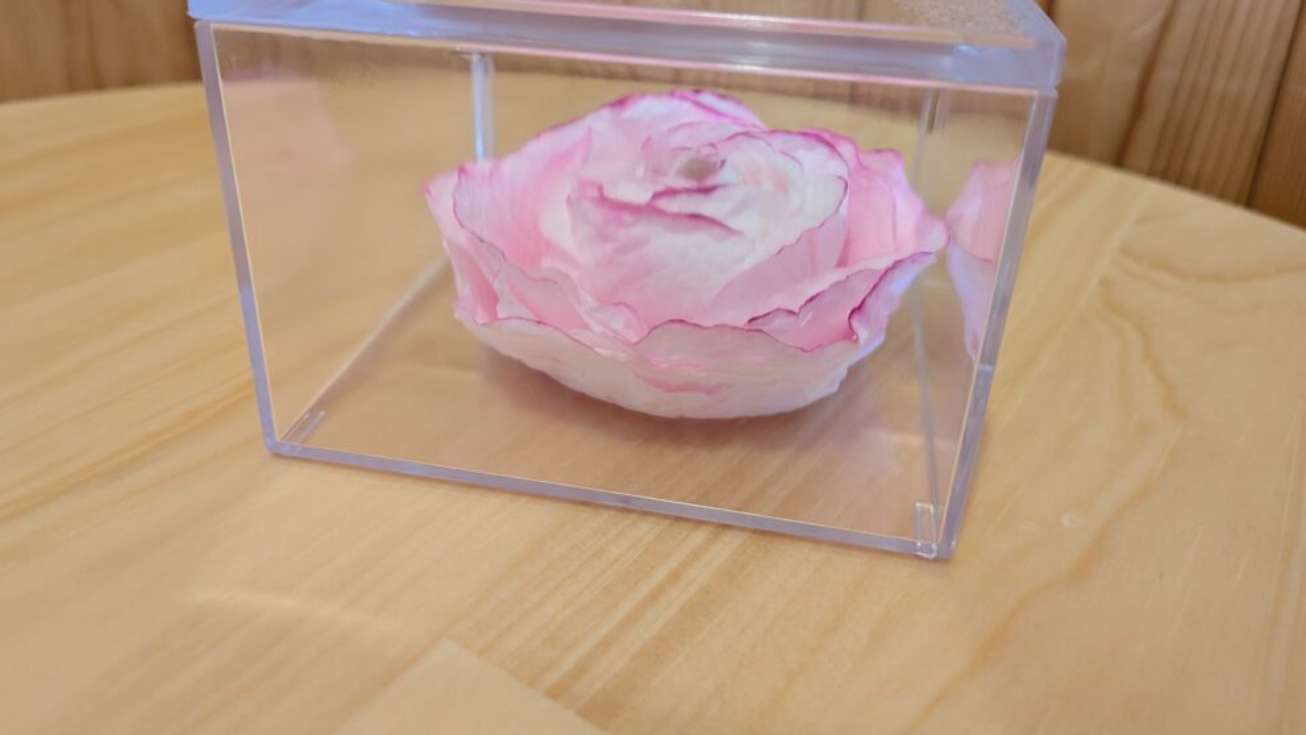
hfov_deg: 69.9
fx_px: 935
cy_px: 254
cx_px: 656
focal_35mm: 27
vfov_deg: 42.4
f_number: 1.7
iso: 186
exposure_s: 1/33.3
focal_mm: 4.53
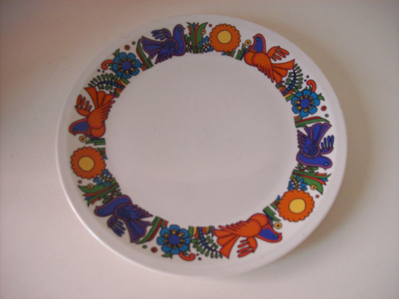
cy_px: 150
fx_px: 415
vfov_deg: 39.6
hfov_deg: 51.4
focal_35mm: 36
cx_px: 200
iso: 200
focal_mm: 6
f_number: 2.7
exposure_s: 1/64
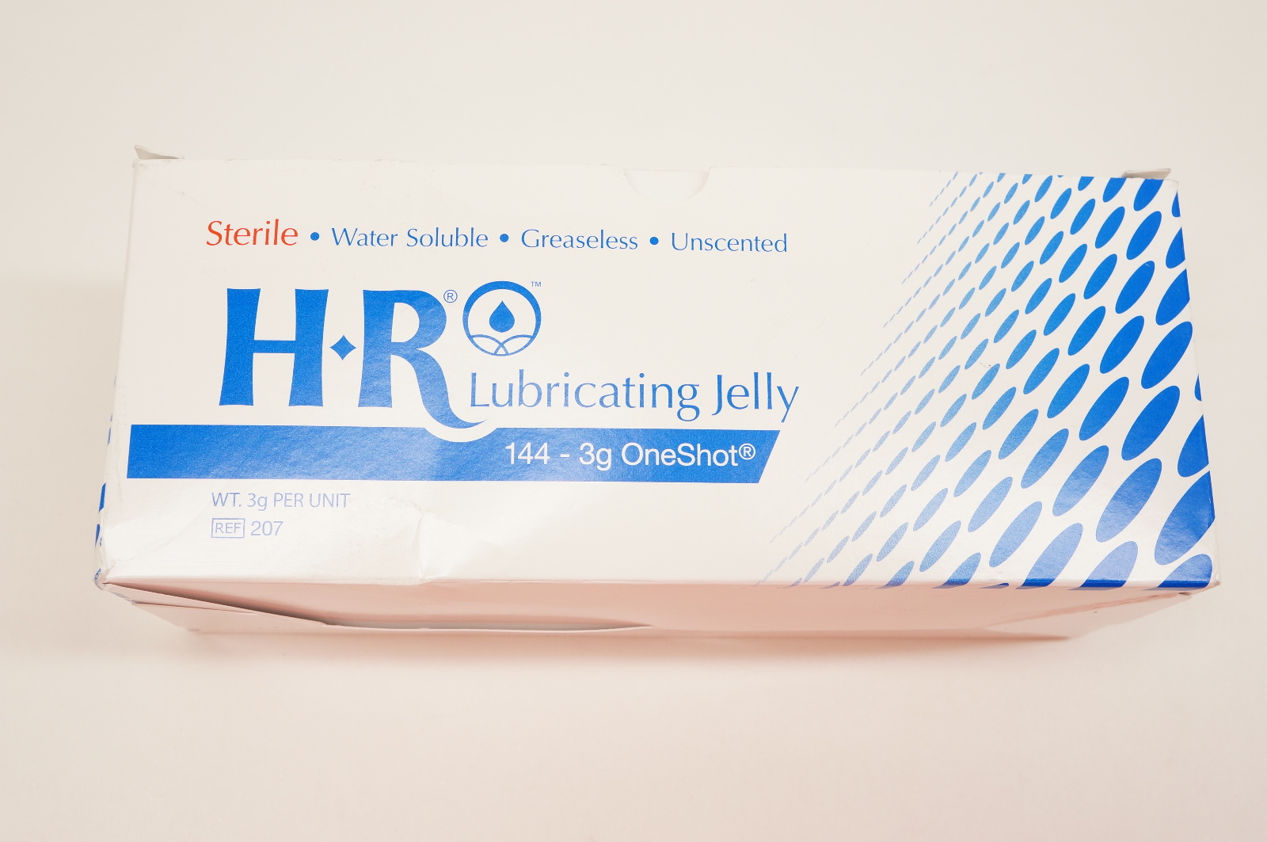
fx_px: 1371
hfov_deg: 49.6
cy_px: 421
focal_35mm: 39
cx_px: 634
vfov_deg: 34.1
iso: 400
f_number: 7.1
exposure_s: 1/60
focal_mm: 26
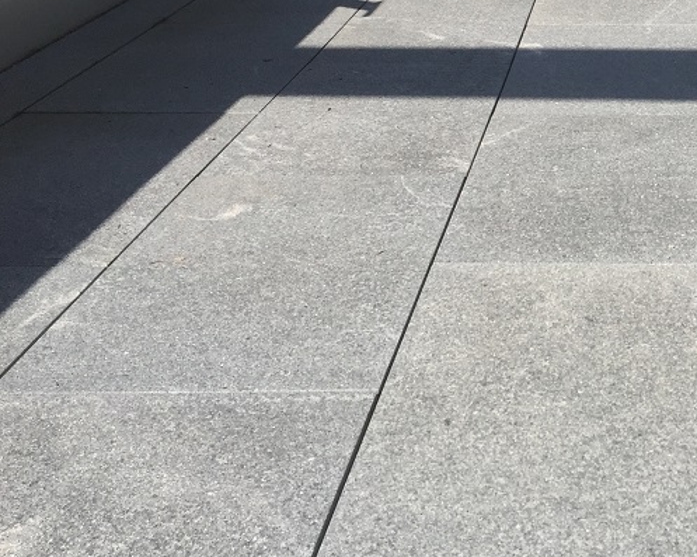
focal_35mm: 57
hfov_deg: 30.9
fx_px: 1175
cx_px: 679
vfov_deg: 26.0
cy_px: 90
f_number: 2.2
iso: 32
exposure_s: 1/1721
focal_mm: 4.15
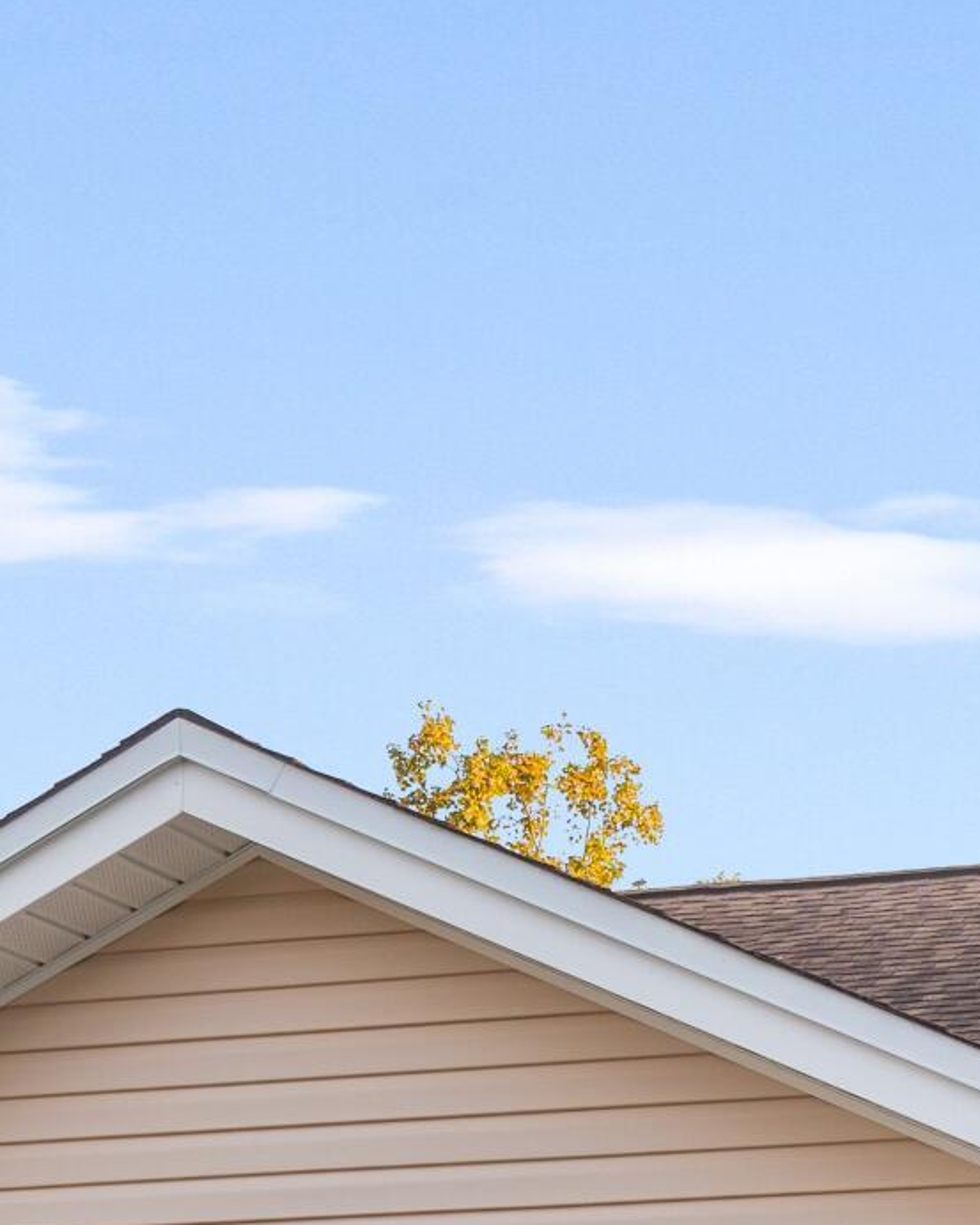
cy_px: 1757
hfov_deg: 14.0
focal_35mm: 110
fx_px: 3987
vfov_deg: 16.2
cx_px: 588
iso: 100
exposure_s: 1/3
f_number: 8
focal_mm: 18
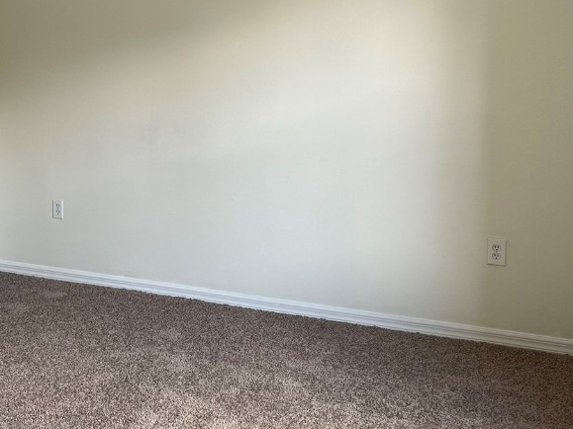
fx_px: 761
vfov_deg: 31.1
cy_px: 128
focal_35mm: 46
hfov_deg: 40.6
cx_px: 180
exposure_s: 1/121
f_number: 1.5
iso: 100
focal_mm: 5.7
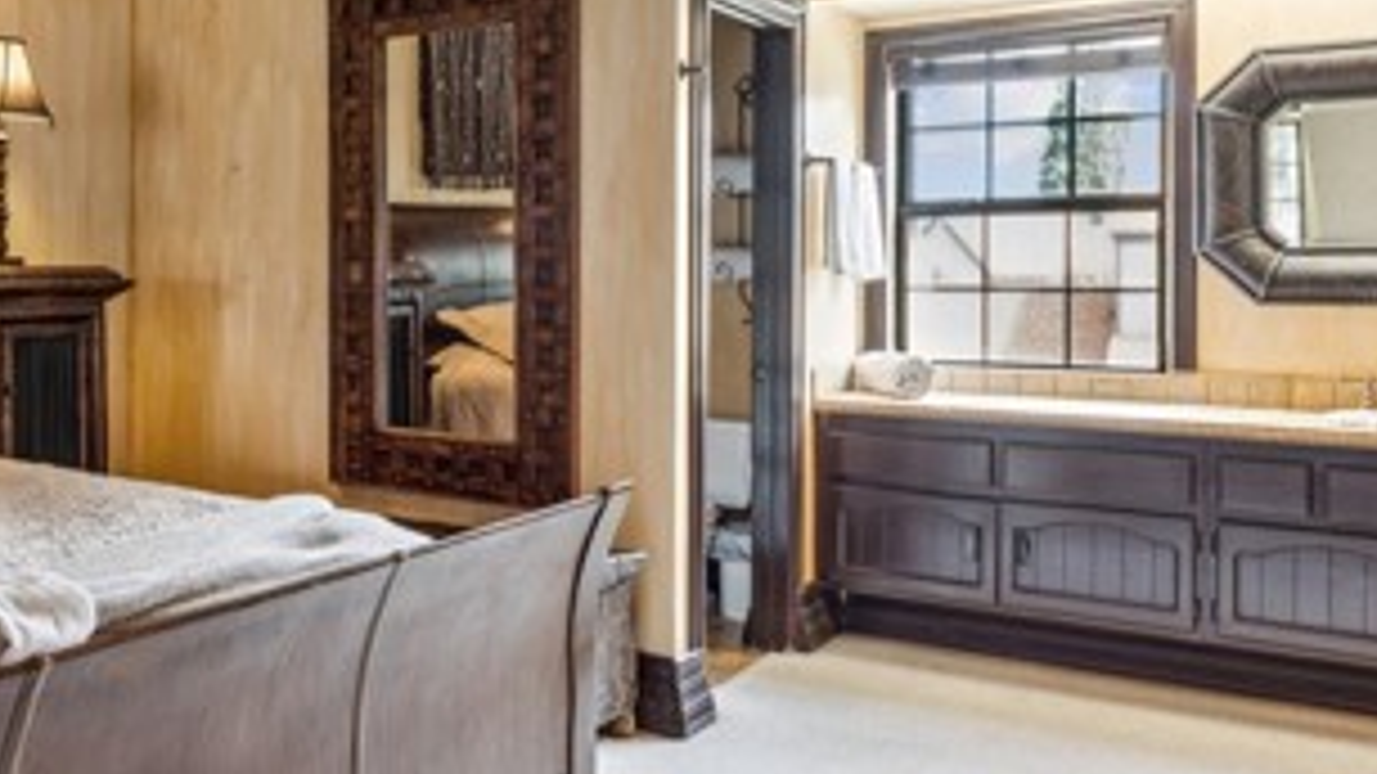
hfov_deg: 50.7
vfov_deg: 31.9
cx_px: 270
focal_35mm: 37
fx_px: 1350
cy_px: 297
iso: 100
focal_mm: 16.9
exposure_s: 2
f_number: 13
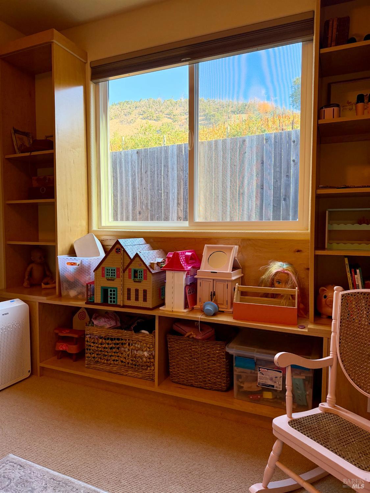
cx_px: 185
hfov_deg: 56.8
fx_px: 342
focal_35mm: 24
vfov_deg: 71.6
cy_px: 246
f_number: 1.78
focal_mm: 6.76
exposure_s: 1/189
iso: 200
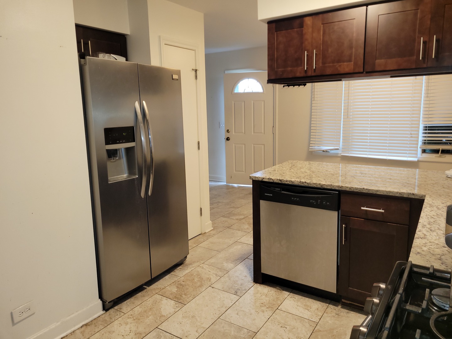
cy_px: 170
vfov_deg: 53.1
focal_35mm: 26
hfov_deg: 67.3
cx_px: 226
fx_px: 339
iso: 100
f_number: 1.8
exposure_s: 1/24
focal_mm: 5.4
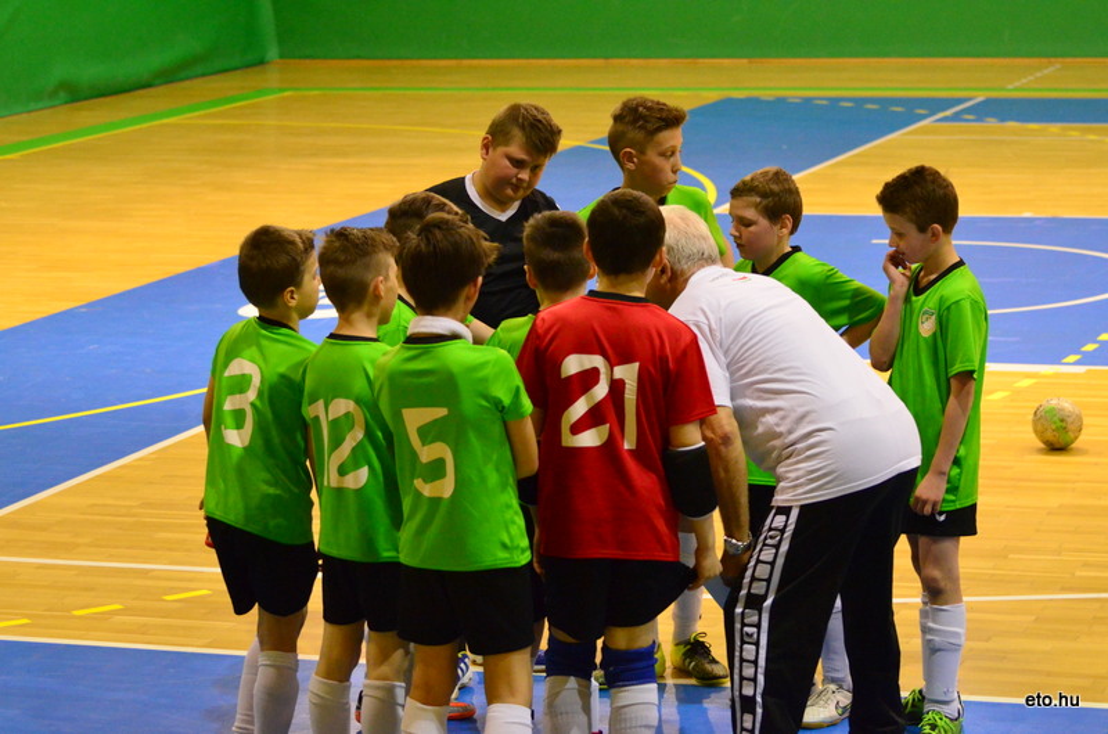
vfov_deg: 13.0
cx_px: 554
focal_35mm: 105
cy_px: 367
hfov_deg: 19.5
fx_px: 3225
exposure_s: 1/400
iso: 4000
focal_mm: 70
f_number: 4.5
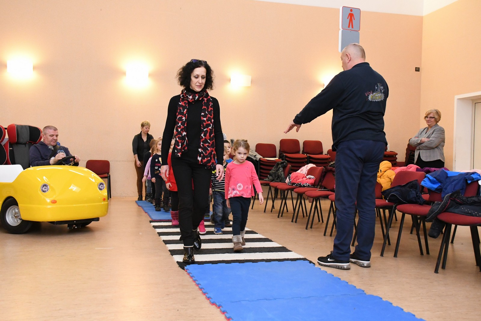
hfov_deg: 49.5
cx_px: 240
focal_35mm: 39
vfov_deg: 34.2
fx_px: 521
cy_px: 160
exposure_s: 1/250
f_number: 7.1
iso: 6400
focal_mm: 26
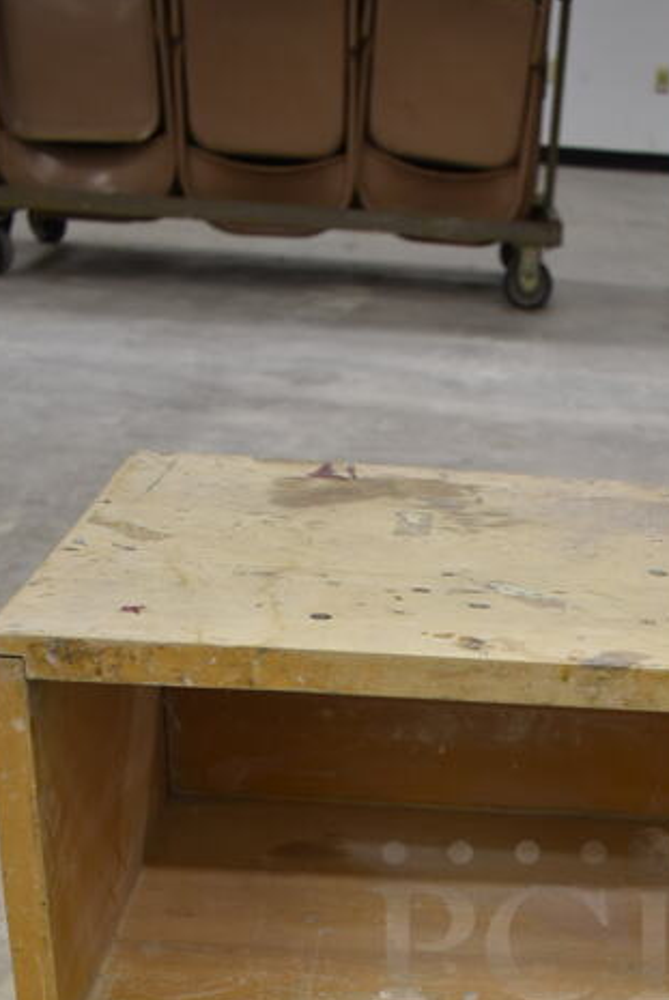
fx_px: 1474
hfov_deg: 25.2
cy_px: 941
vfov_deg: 34.9
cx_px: 527
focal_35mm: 53
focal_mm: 18
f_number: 3.5
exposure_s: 1/30
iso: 320
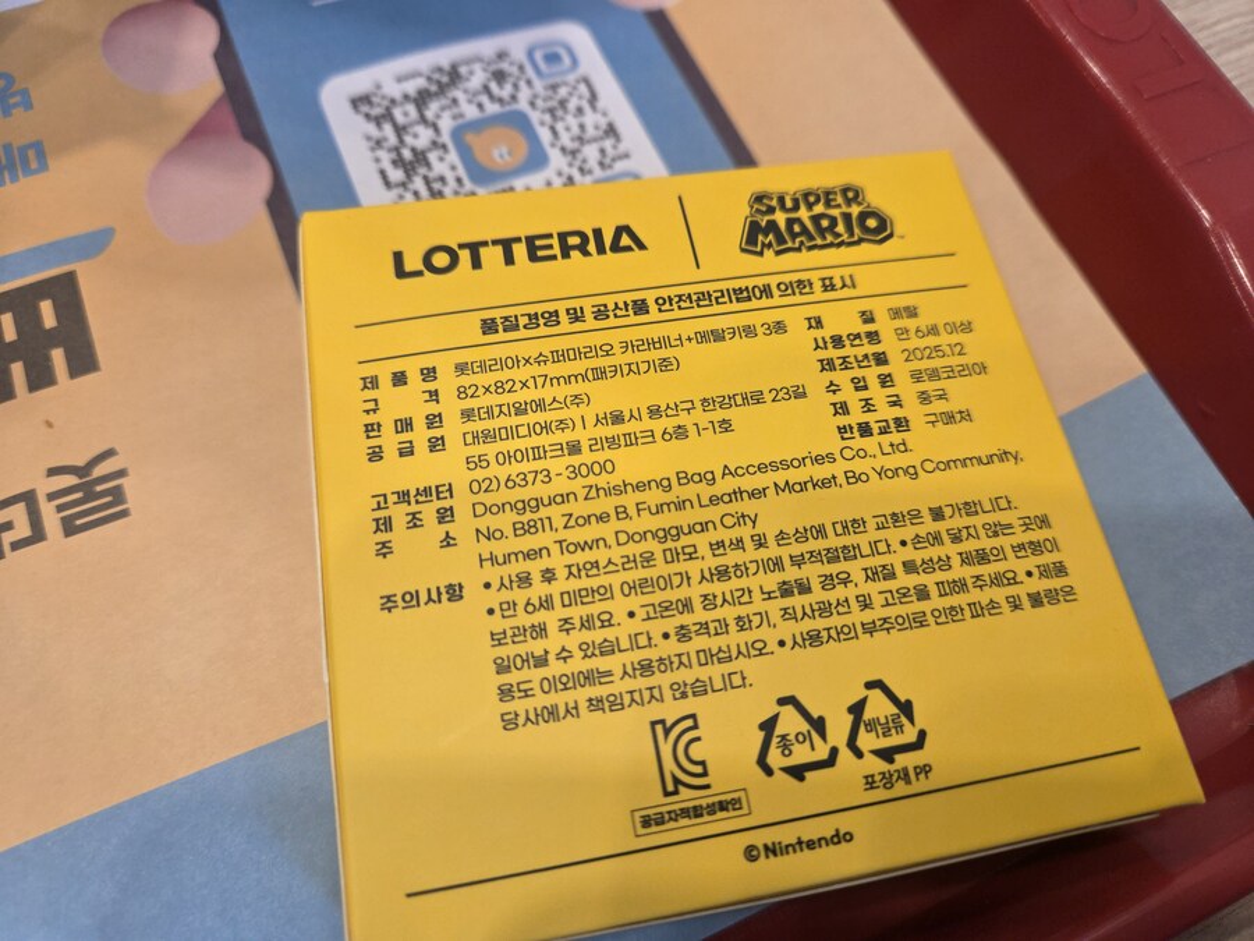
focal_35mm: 23
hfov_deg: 73.9
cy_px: 470
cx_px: 627
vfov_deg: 58.9
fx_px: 833
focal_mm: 5.4
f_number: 1.8
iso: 125
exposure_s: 1/120
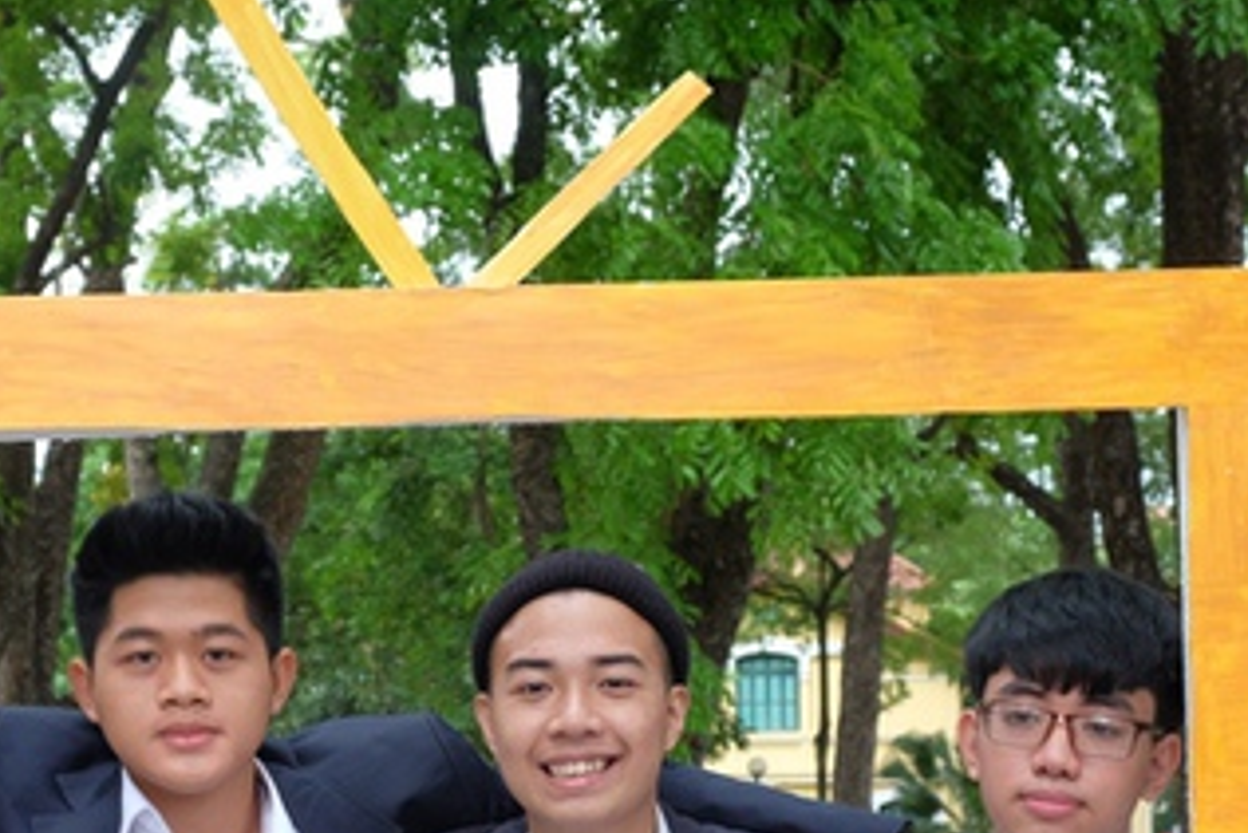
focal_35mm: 96
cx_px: 438
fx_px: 3329
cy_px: 693
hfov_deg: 21.2
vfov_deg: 14.2
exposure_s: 1/30
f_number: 7.1
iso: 200
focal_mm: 32.9
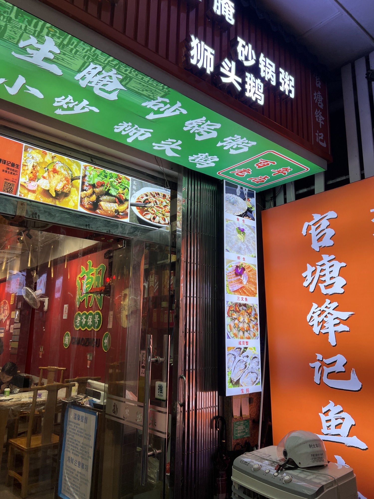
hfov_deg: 53.1
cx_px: 187
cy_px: 250
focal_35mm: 26
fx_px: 375
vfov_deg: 67.3
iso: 32
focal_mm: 5.7
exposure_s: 1/119
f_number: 1.5
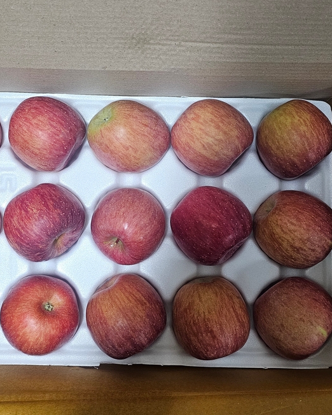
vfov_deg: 46.8
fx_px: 479
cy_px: 187
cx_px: 137
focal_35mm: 39
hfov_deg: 38.1
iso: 400
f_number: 1.7
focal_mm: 6.3
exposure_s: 1/120
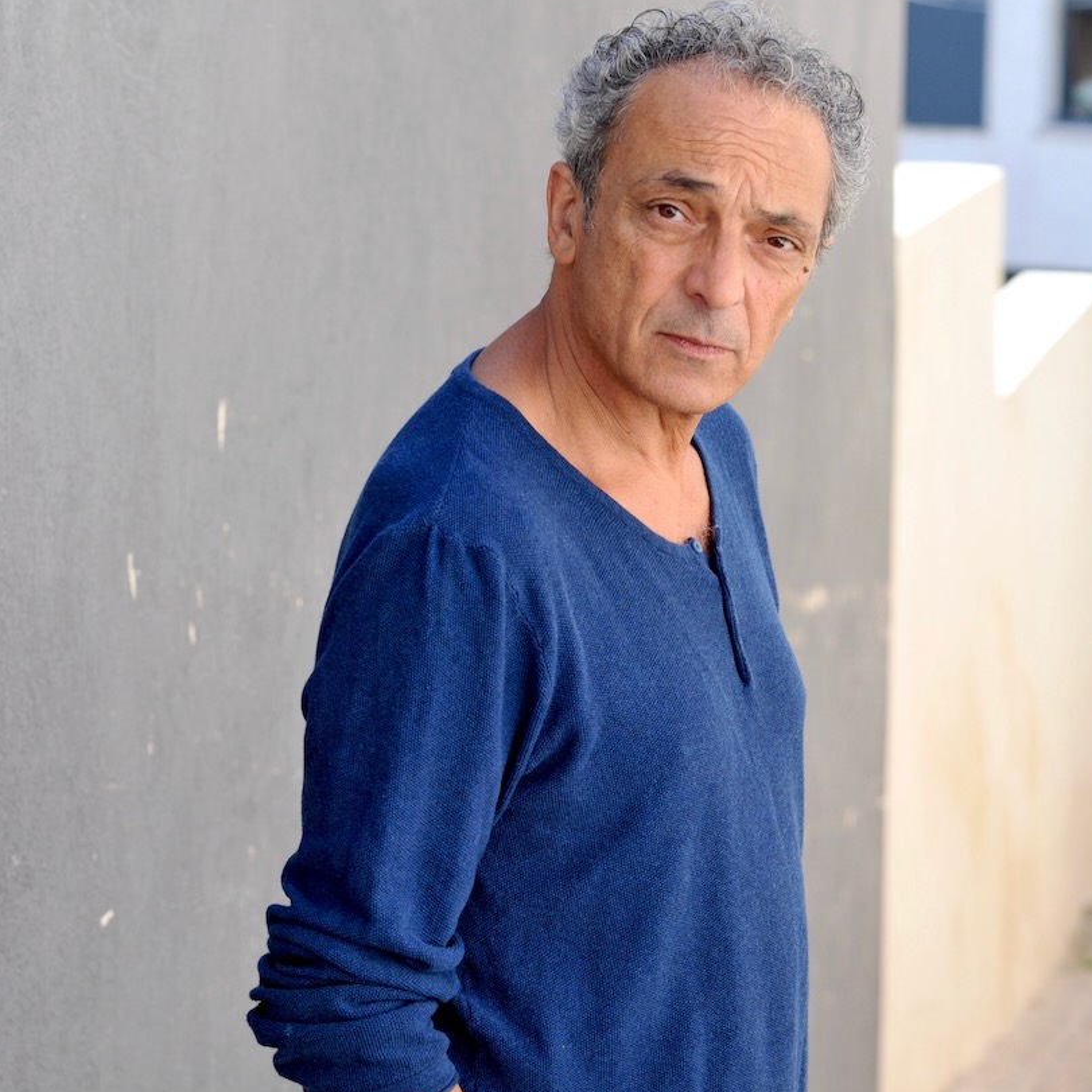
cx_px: 564
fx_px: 4069
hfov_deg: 15.3
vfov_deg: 15.2
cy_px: 762
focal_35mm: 114
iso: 640
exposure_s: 1/640
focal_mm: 85
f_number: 5.6
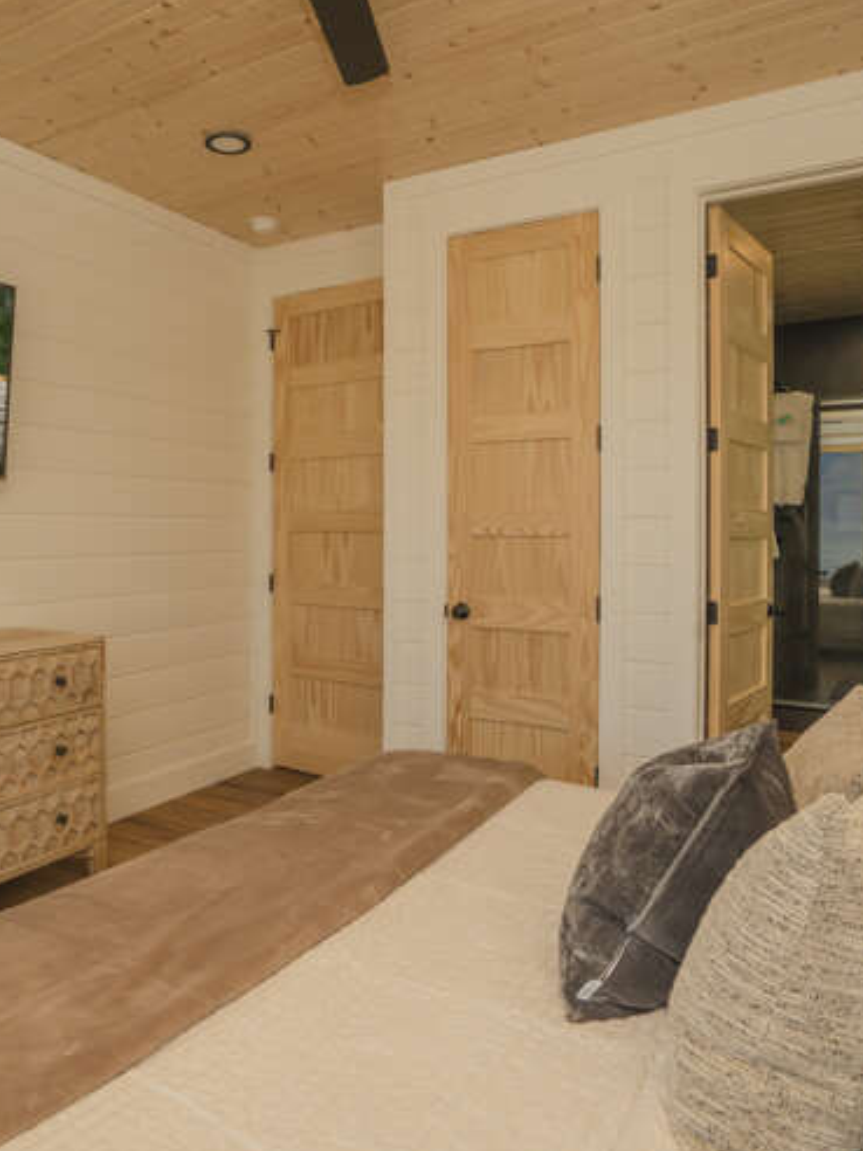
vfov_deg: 71.6
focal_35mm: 24
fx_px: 798
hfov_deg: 56.3
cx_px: 337
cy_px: 587
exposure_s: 1/200
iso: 800
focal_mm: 16
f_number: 8
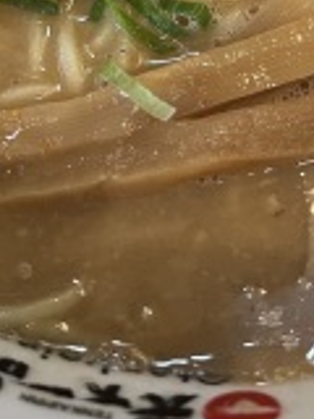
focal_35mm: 81
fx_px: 980
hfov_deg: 18.1
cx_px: 236
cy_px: -46
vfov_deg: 22.7
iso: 320
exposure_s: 1/60
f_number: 1.6
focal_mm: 5.1
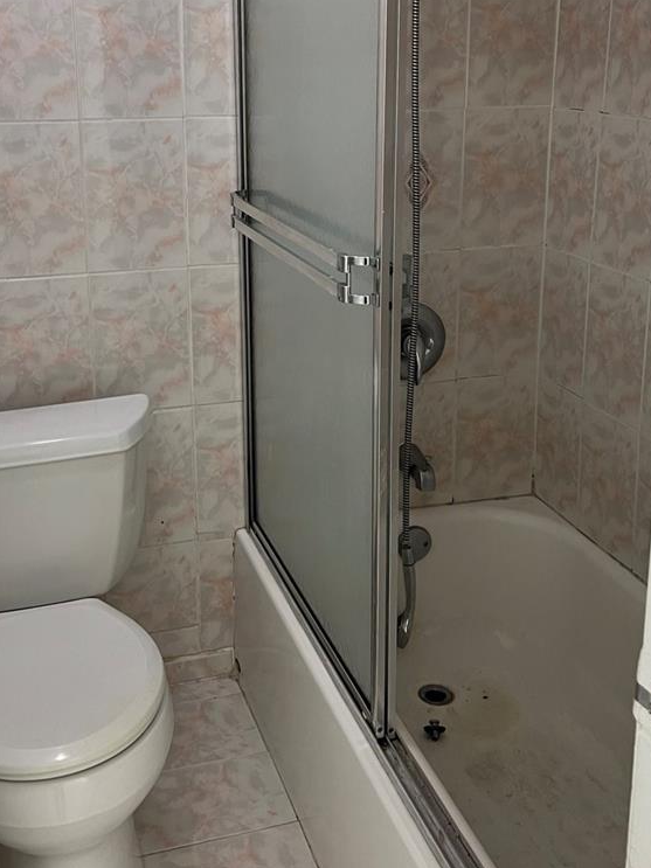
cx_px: 278
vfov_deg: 44.3
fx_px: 1053
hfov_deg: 34.3
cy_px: 301
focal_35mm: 42
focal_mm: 5.7
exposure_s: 1/60
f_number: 1.5
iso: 80
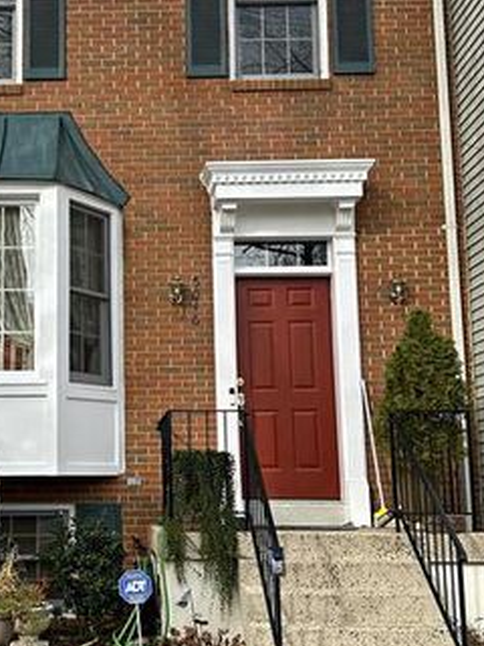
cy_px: 348
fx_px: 932
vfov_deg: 38.2
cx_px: 89
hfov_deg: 28.4
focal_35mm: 50
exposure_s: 1/1664
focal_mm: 6.86
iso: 80
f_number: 1.78
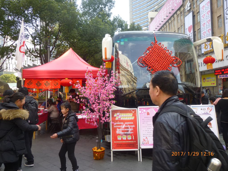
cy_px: 86
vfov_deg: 53.1
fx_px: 171
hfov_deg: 67.3
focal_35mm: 26
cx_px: 114
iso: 100
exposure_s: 1/200
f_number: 3.1
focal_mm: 4.5
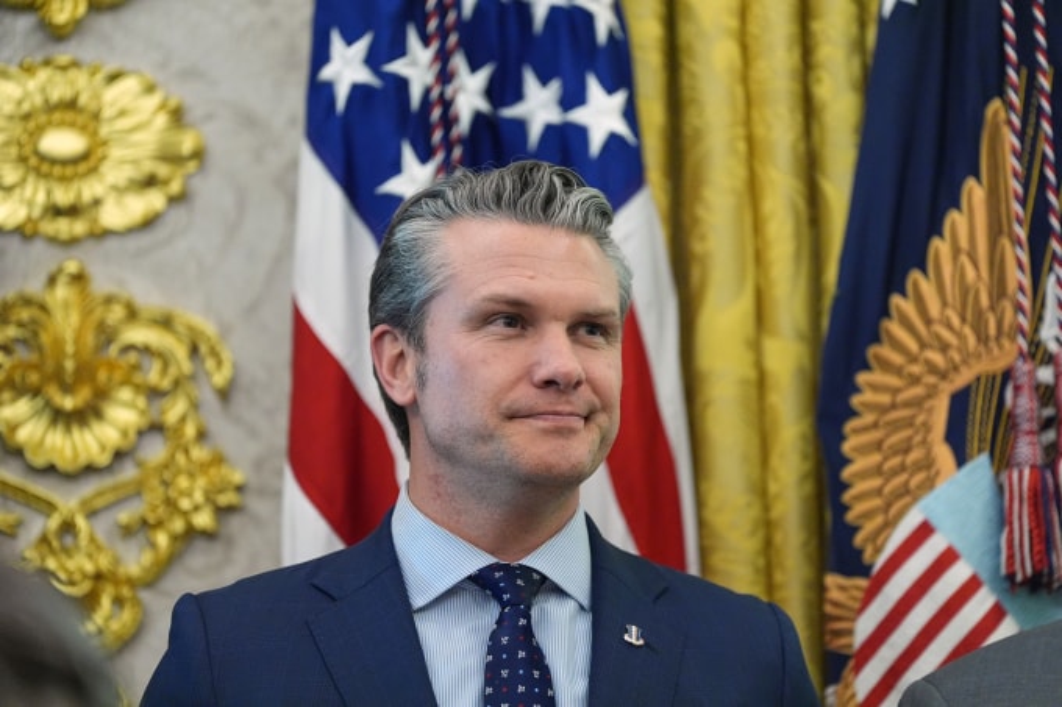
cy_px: 354
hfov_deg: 10.3
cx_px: 531
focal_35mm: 200
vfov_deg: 6.9
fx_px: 5898
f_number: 2.8
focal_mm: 200
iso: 4000
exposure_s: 1/400
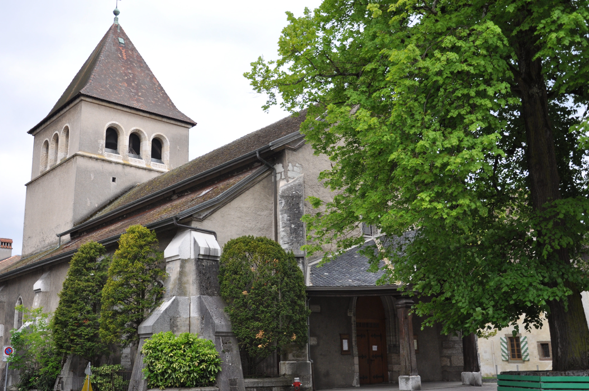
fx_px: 621
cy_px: 204
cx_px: 262
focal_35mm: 38
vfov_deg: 35.0
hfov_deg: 50.6
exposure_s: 1/100
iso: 400
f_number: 5
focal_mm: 22
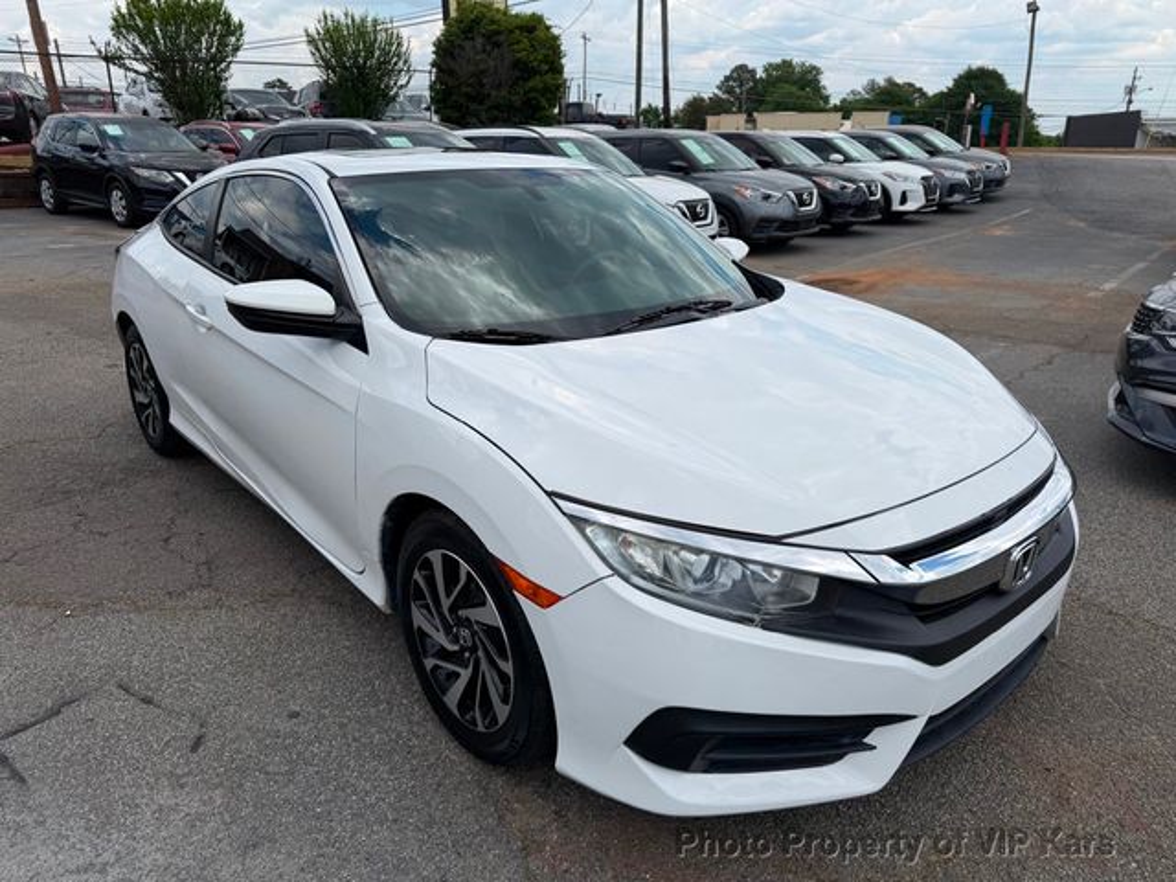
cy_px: 441
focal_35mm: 24
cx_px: 588
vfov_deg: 56.8
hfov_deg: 71.6
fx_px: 815
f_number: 1.78
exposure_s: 1/5319
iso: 80
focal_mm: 6.76
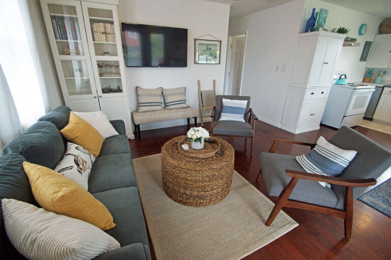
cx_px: 196
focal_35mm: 15
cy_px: 130
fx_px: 163
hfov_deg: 100.5
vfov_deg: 77.2
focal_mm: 10
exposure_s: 1/60
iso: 400
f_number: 4
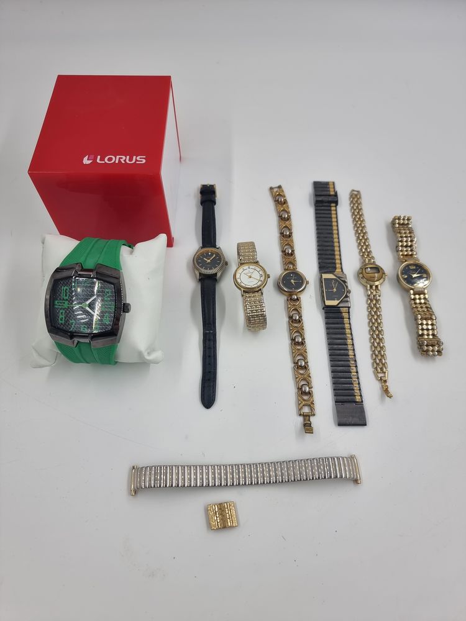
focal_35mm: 24
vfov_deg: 71.6
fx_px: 431
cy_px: 310
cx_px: 233
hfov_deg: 56.8
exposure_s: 1/172
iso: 50
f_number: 1.8
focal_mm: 6.7
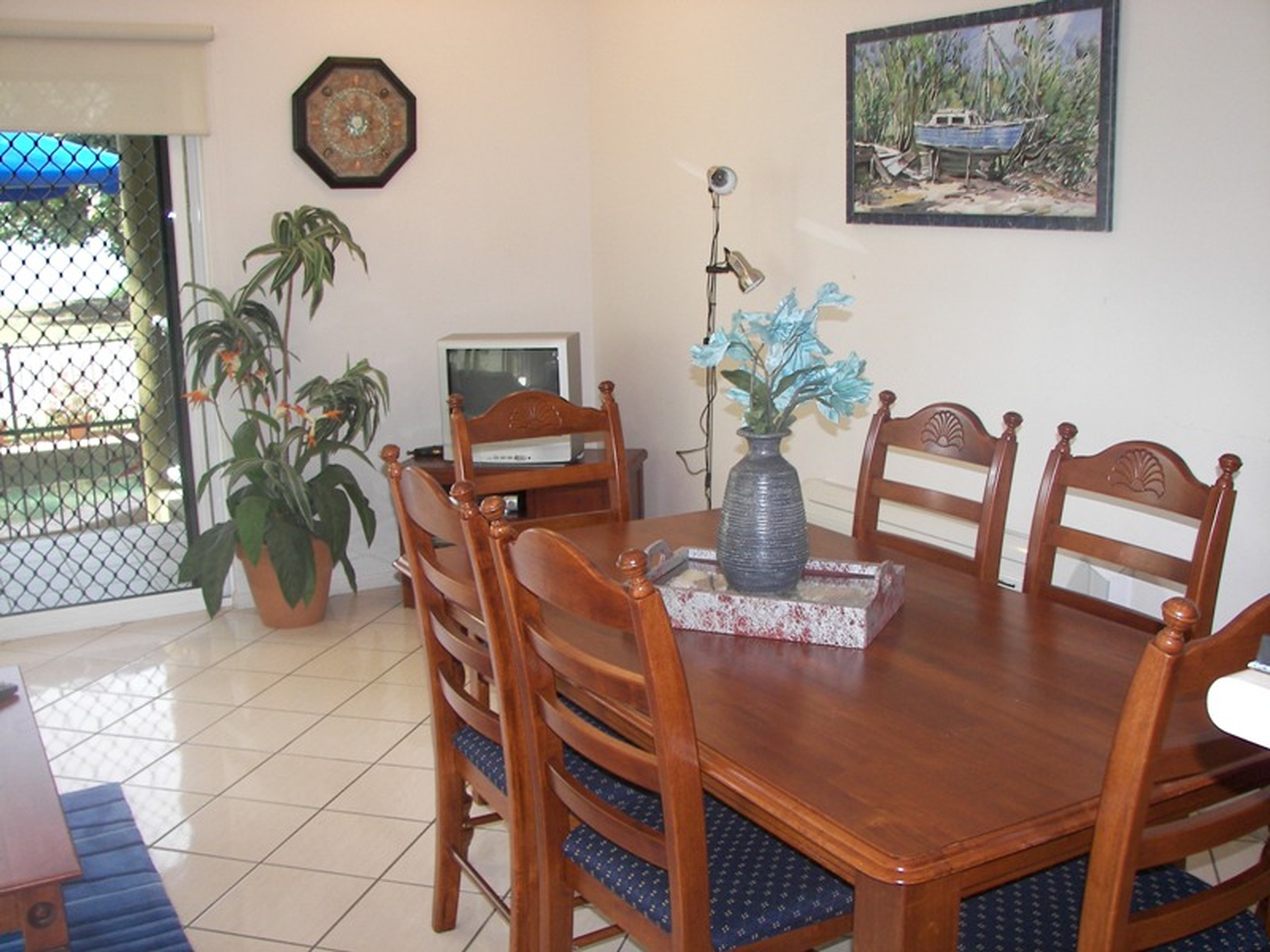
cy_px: 476
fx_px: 1321
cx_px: 635
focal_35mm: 36
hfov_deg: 51.4
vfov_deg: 39.7
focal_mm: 6
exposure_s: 1/30
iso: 100
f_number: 2.8
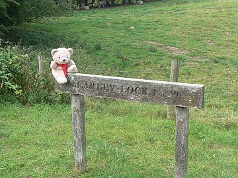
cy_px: 89
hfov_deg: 34.3
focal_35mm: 56
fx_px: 385
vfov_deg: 26.1
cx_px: 119
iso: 80
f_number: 5.6
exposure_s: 1/160
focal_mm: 9.3
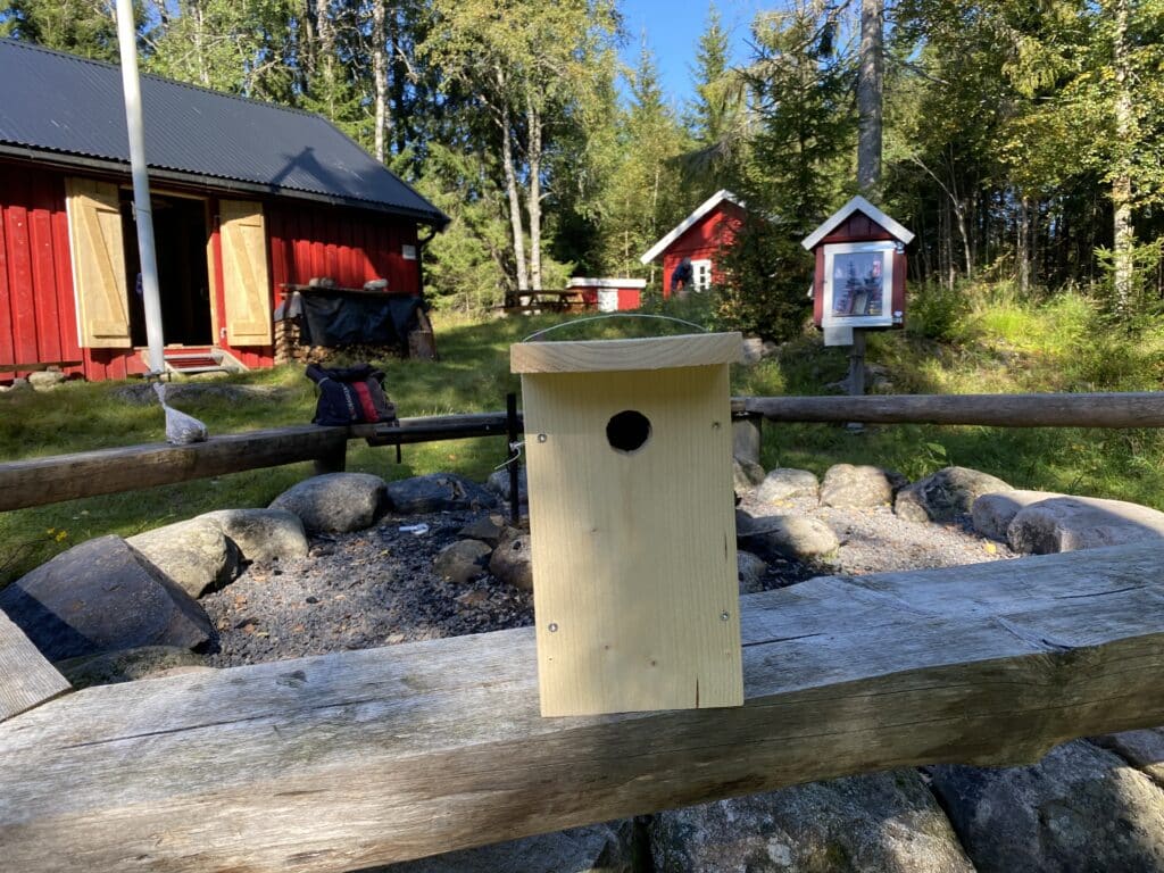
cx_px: 582
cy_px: 436
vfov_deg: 53.1
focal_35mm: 26
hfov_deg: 67.3
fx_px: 874
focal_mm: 4.25
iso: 32
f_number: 1.8
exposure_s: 1/441
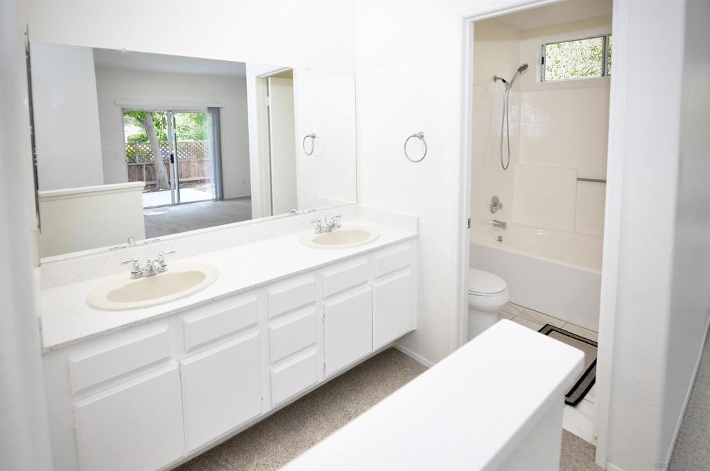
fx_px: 325
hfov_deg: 95.1
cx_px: 355
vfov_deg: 71.9
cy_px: 236
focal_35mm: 16
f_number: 4
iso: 400
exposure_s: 1/60
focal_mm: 11
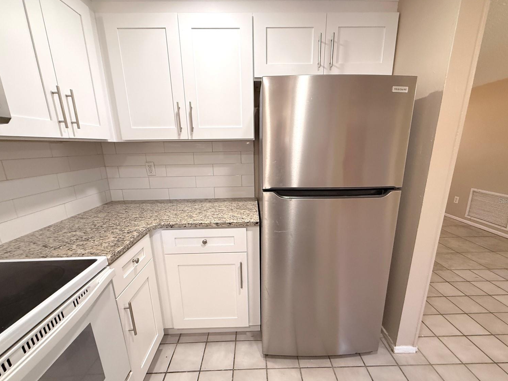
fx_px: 220
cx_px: 259
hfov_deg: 98.2
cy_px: 200
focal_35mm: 15
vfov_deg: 81.7
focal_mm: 2.22
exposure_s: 1/120
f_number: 2.2
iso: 320
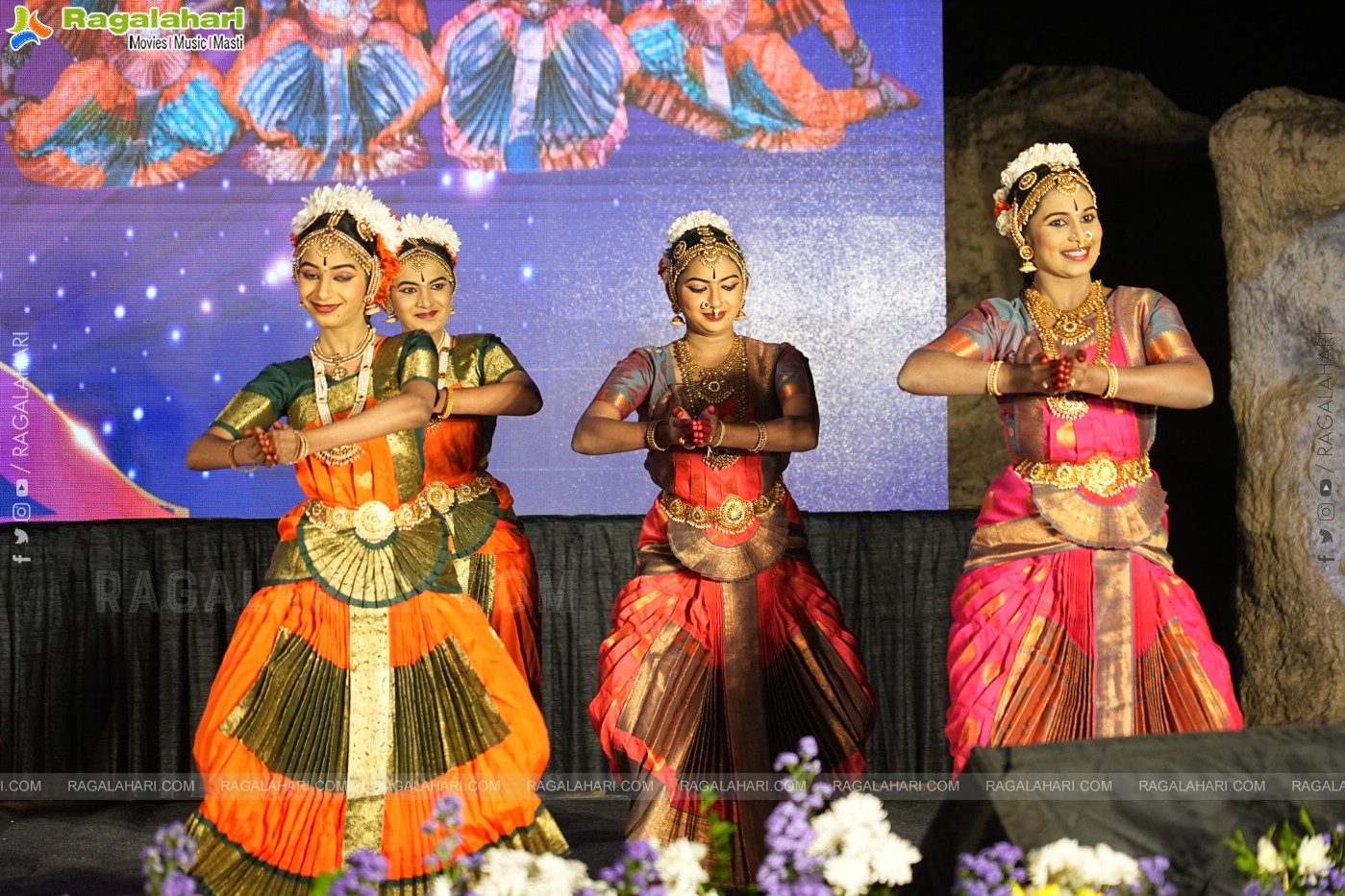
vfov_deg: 13.0
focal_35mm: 105
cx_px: 672
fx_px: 3923
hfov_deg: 19.5
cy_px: 448
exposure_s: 1/250
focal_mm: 105
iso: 1250
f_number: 4
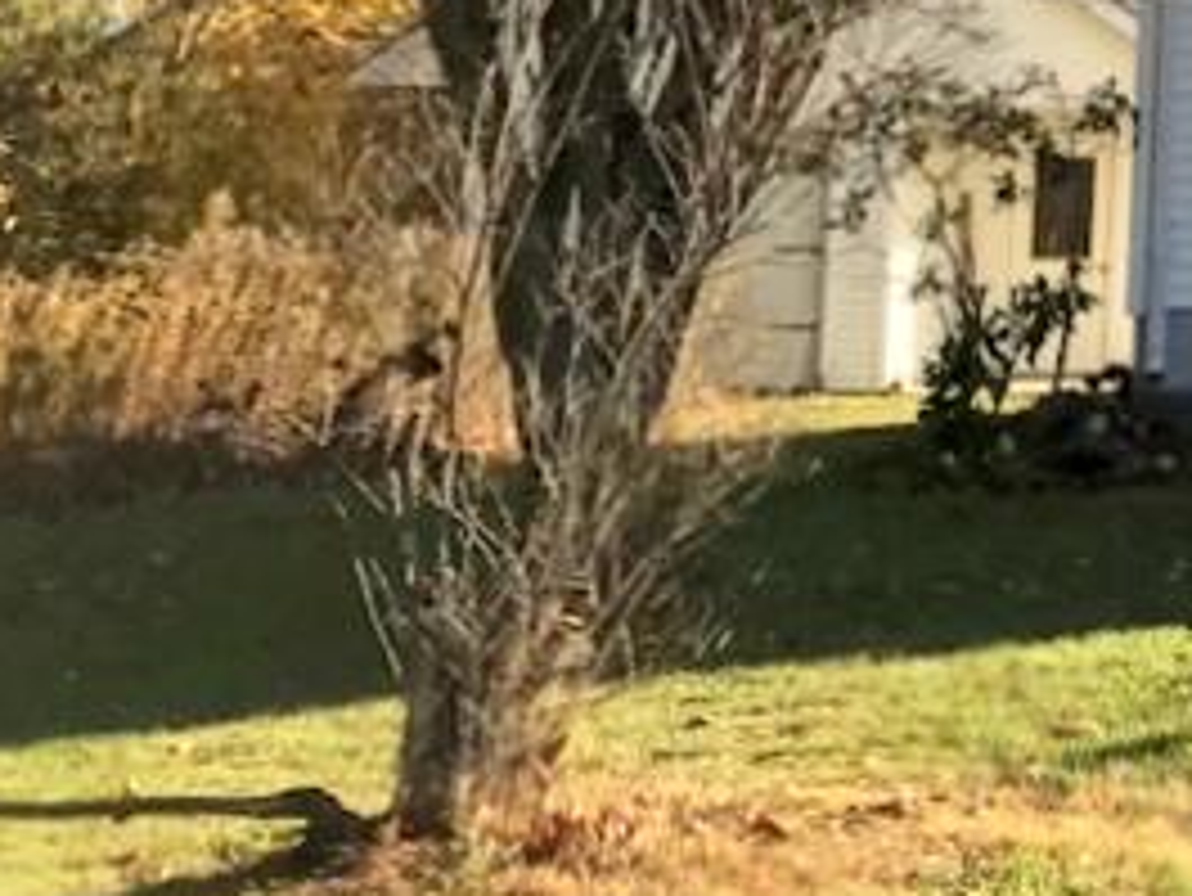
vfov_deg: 13.1
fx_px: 3721
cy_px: -342
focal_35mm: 108
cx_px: 1925
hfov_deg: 16.2
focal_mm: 3.99
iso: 20
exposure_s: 1/2227
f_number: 1.8
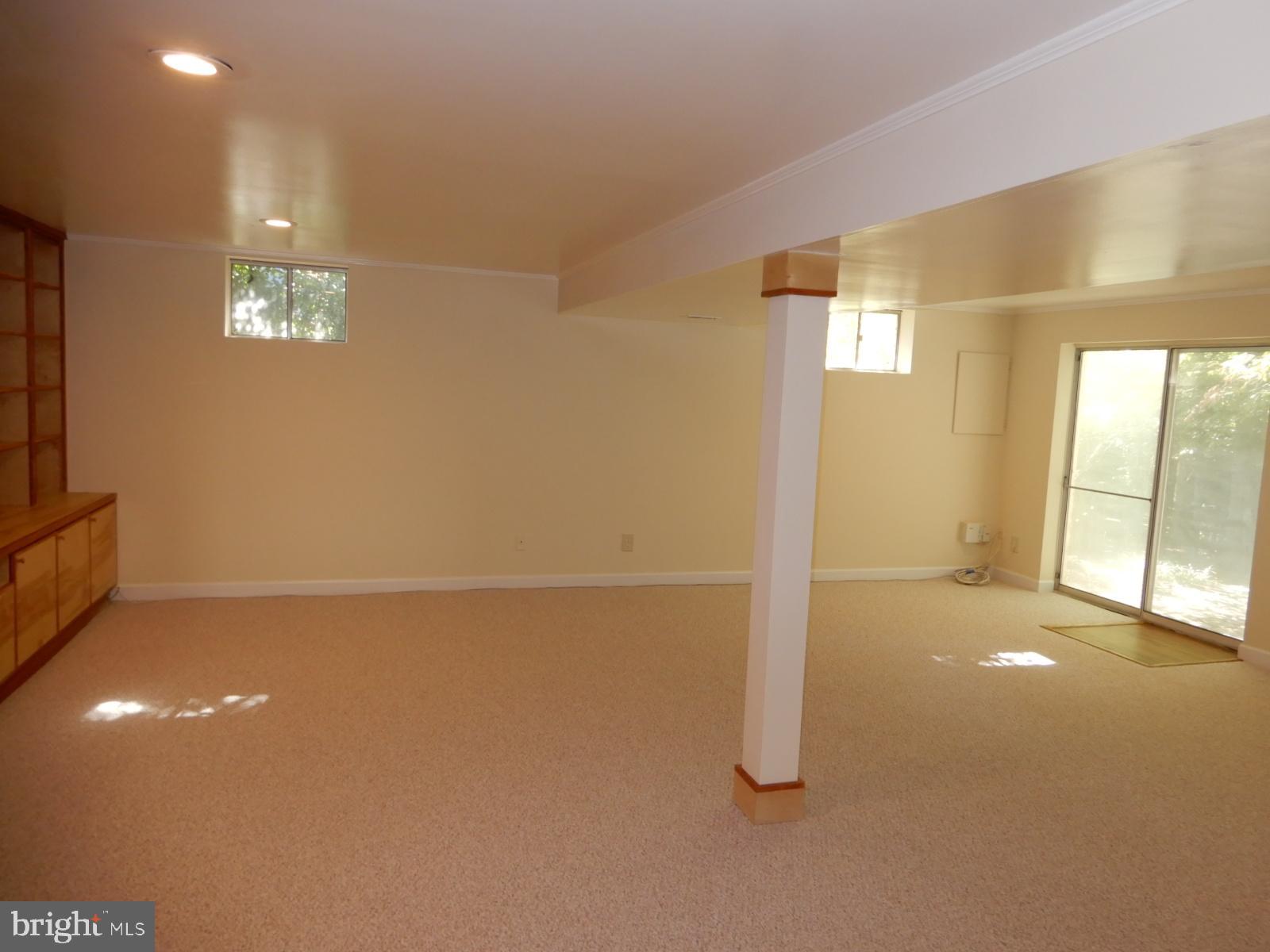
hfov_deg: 71.6
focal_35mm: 24
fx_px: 881
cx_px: 635
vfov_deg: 56.8
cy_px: 476
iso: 140
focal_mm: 4.3
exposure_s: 1/30
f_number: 3.4
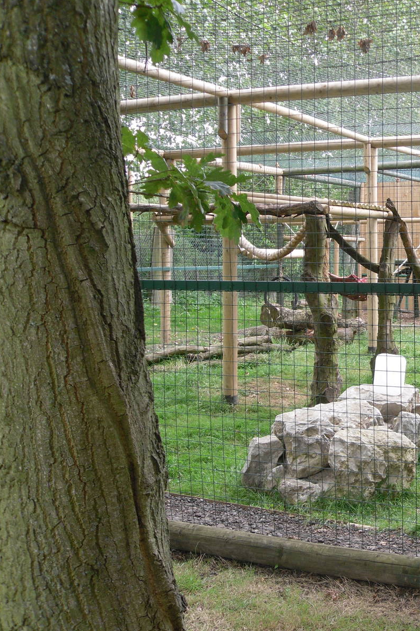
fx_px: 858
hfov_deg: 26.1
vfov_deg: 40.4
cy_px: 315
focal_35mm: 49
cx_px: 419
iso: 100
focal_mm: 6.3
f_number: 3.5
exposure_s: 1/58
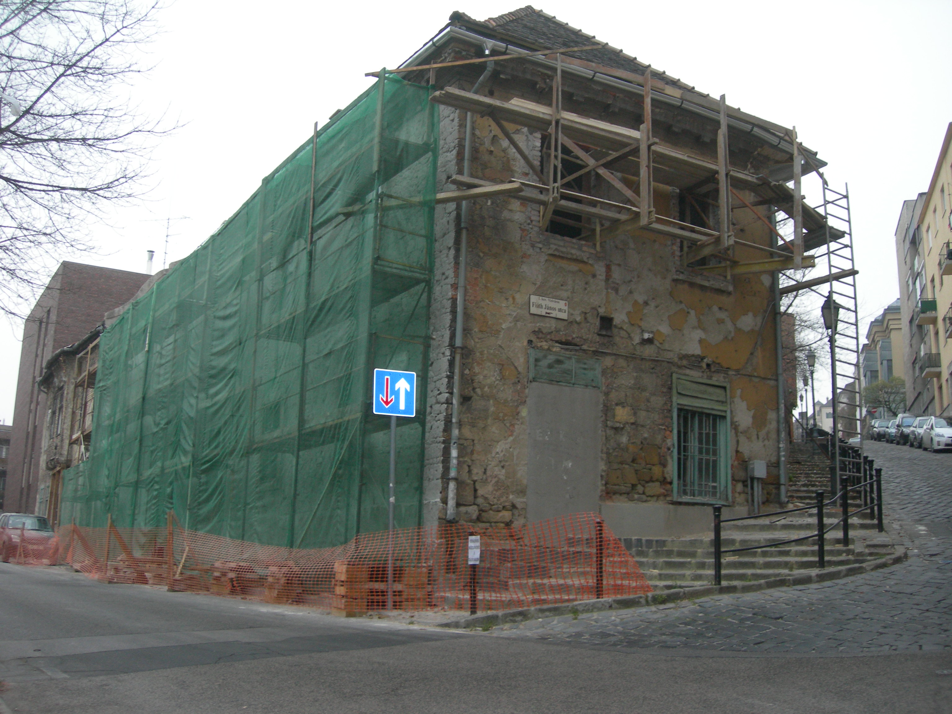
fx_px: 1045
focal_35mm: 38
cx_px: 476
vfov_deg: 37.7
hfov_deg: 49.0
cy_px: 357
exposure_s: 1/30
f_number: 2.8
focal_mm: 7.8
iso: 140
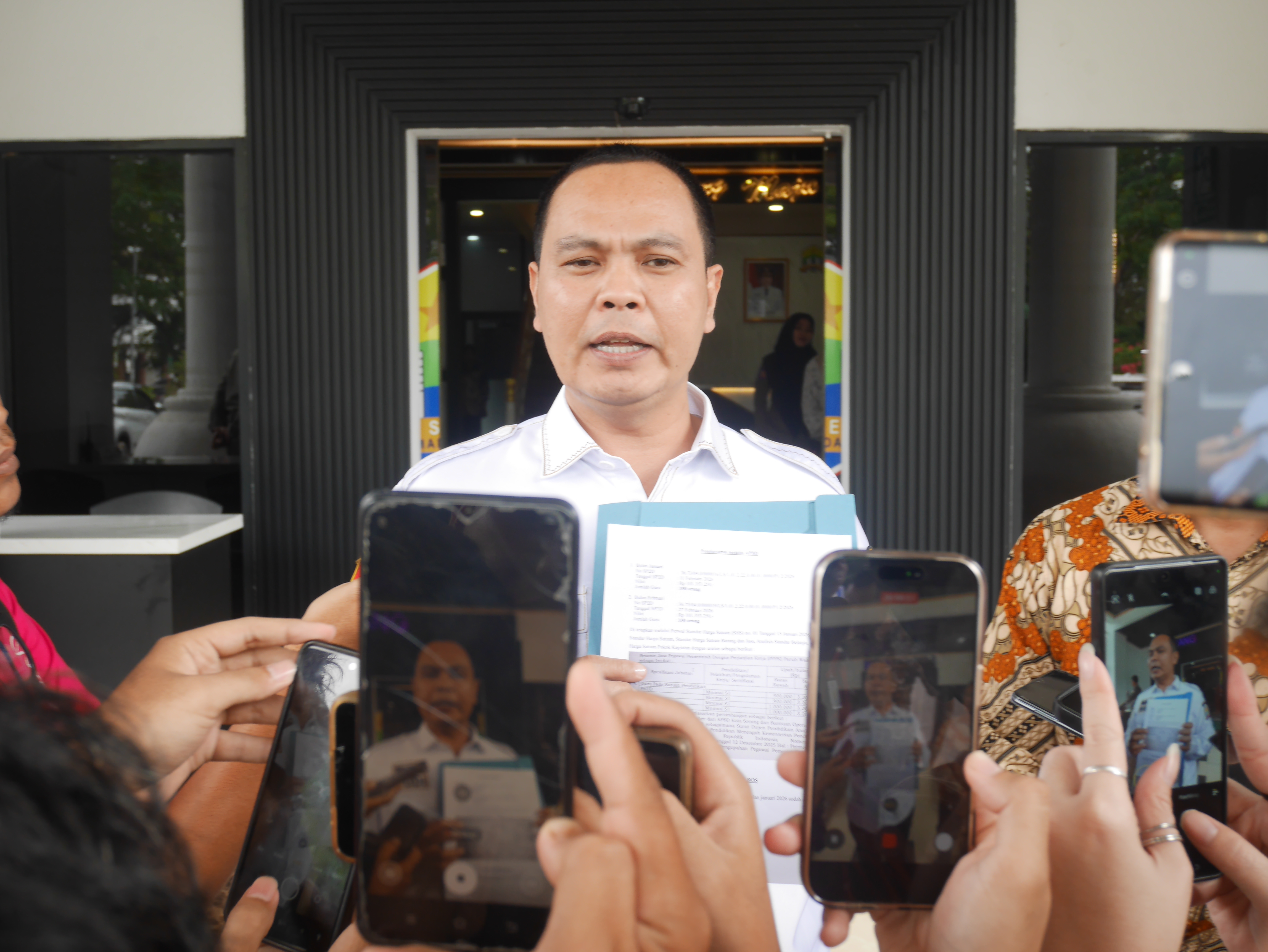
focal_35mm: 40
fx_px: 1466
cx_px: 634
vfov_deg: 36.0
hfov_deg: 46.8
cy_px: 476
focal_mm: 20
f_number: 4.6
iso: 250
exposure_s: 1/60
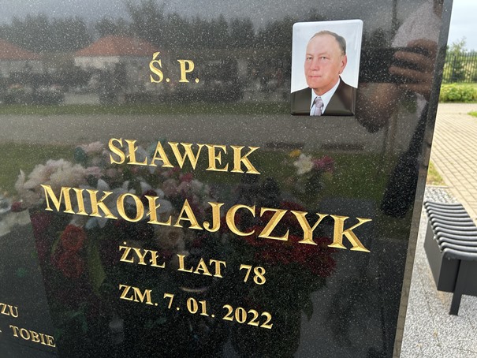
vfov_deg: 53.1
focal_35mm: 26
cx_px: 238
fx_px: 358
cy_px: 179
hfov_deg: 67.3
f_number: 1.5
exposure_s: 1/454
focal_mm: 5.7
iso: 50
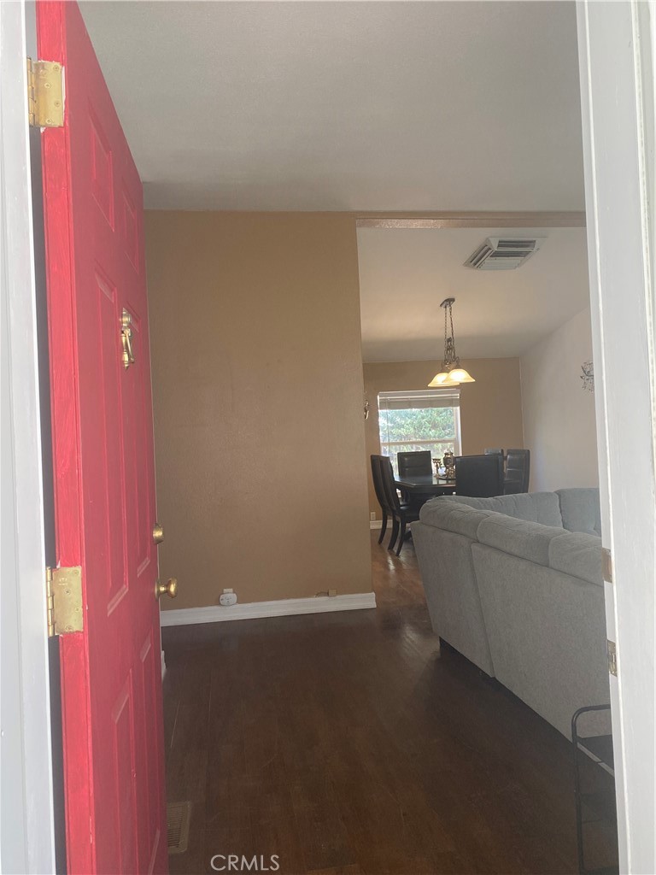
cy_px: 438
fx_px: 657
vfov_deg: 67.3
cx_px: 328
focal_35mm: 26
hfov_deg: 53.1
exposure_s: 1/108
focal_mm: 4.25
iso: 125
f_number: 1.8
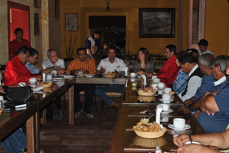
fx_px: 344
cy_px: 76
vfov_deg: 25.1
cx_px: 114
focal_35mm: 54
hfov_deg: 36.9
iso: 200
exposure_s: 1/60
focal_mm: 36
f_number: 5
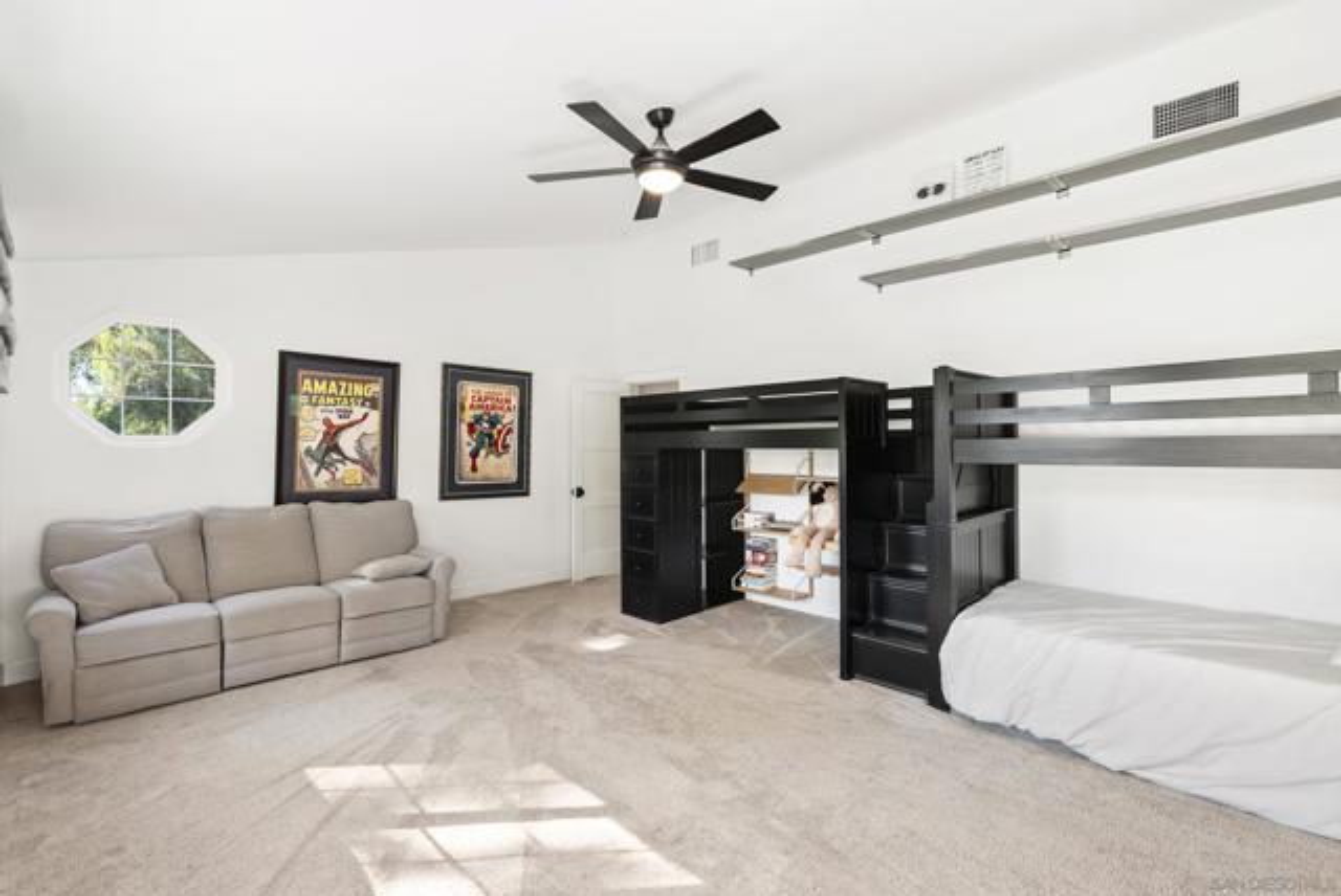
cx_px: 670
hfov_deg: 96.7
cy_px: 448
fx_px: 597
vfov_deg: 73.9
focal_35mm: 16
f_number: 8
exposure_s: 1/8
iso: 500
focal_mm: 16
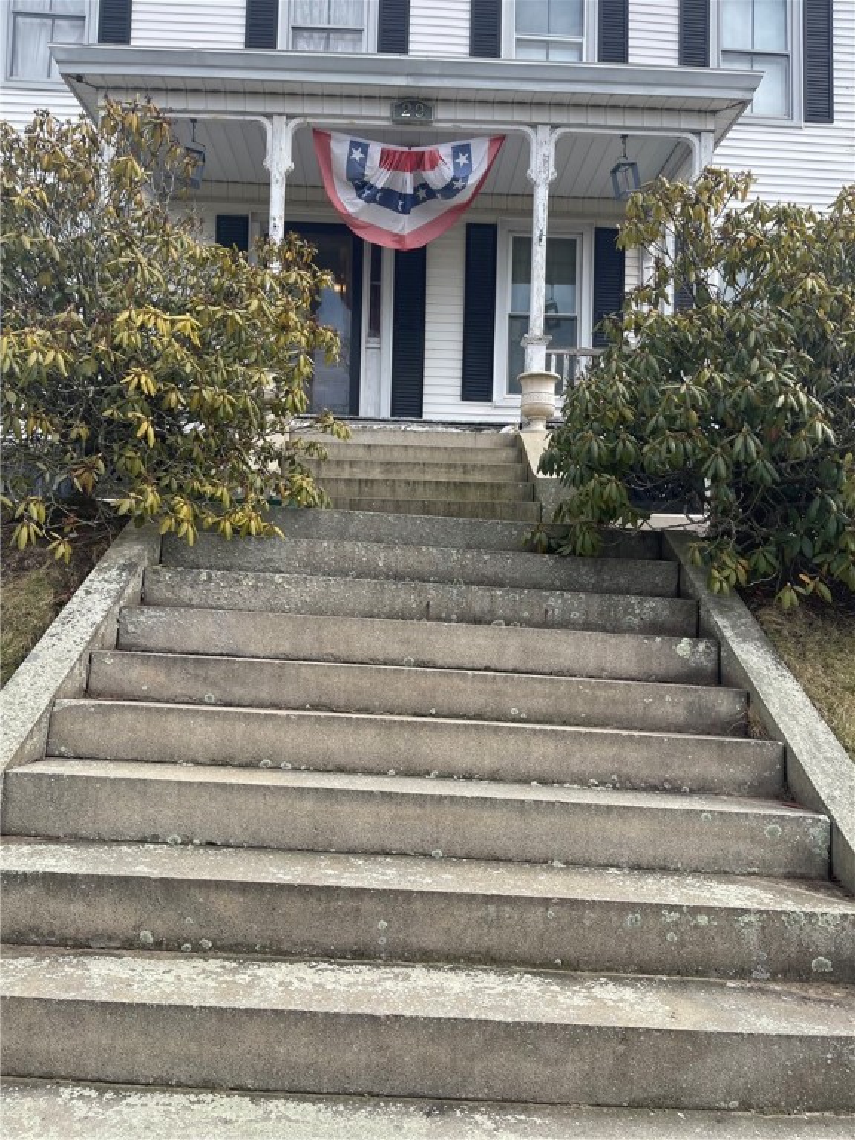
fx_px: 856
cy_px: 570
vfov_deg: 67.3
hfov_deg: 53.1
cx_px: 428
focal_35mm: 26
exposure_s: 1/1912
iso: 32
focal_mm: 5.1
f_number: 1.6
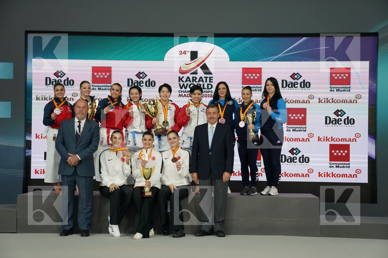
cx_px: 194
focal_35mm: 70
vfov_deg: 19.5
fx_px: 754
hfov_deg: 28.8
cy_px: 129
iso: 1600
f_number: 2.8
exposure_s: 1/250
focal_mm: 70
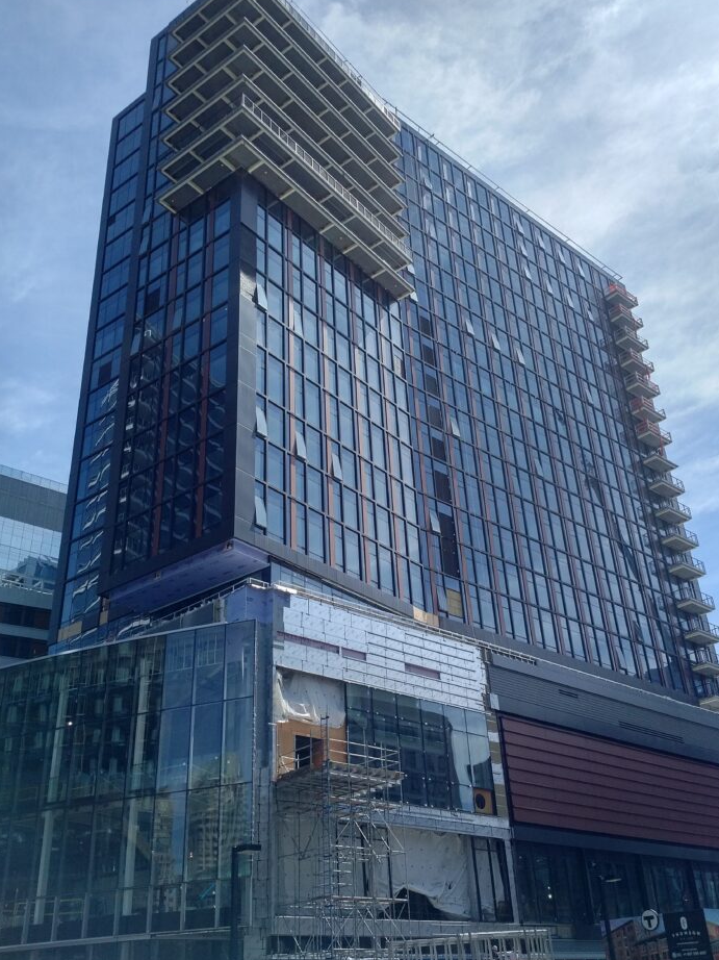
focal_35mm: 30
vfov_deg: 59.9
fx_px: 831
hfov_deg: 46.8
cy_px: 455
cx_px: 377
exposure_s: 1/3659
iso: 50
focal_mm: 4.75
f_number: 2.2
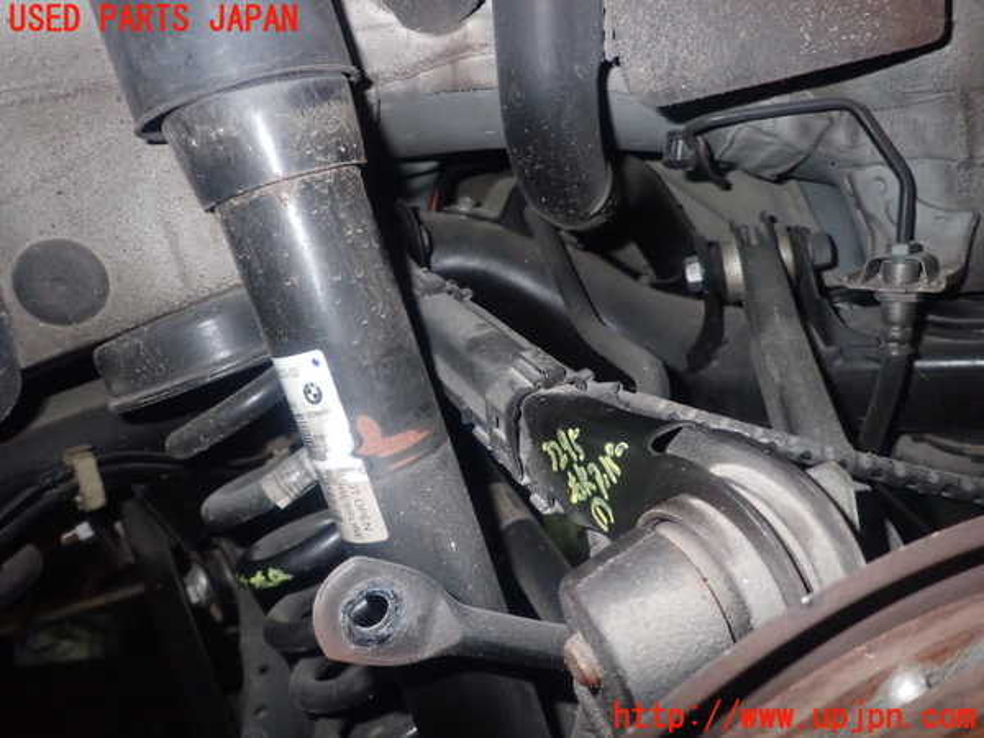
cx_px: 492
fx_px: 711
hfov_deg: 69.4
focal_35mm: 25
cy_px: 369
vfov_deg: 54.9
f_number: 5.6
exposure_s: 1/30
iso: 640
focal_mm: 4.5
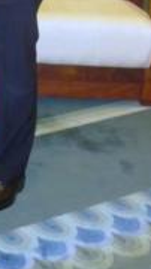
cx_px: -96
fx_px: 713
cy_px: -60
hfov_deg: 11.4
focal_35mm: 100
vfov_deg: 20.0
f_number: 2.8
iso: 320
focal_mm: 5.5
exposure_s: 1/30
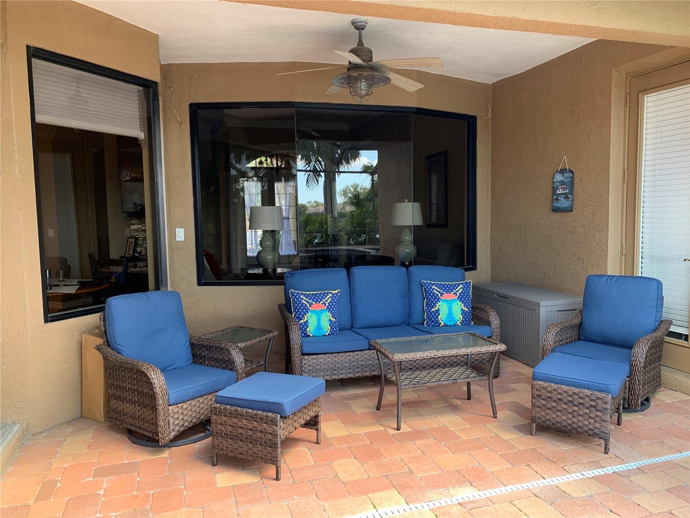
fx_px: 518
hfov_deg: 67.3
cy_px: 259
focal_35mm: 26
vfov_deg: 53.1
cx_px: 345
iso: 100
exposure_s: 1/97
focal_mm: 4.25
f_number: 1.8
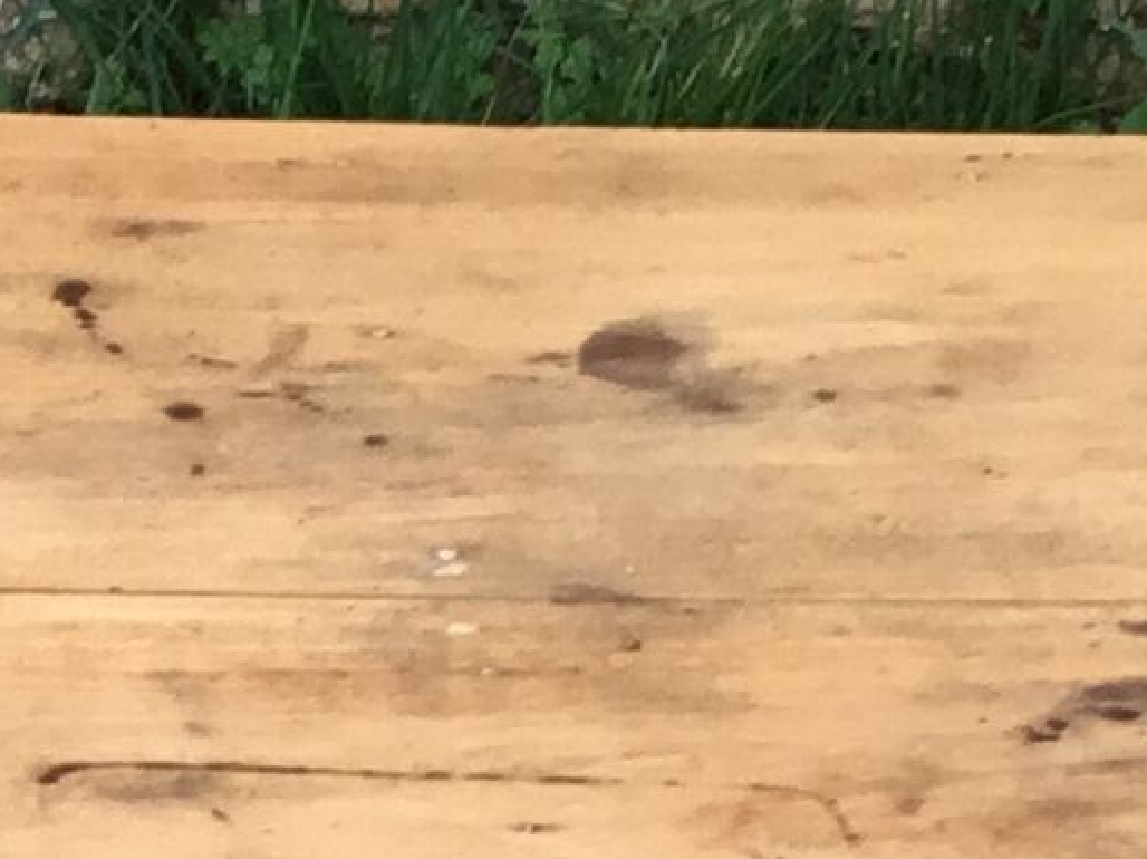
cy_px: 1084
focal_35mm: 197
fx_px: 6525
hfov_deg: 9.8
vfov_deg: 7.5
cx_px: -556
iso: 25
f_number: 2.4
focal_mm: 3.3
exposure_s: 1/165
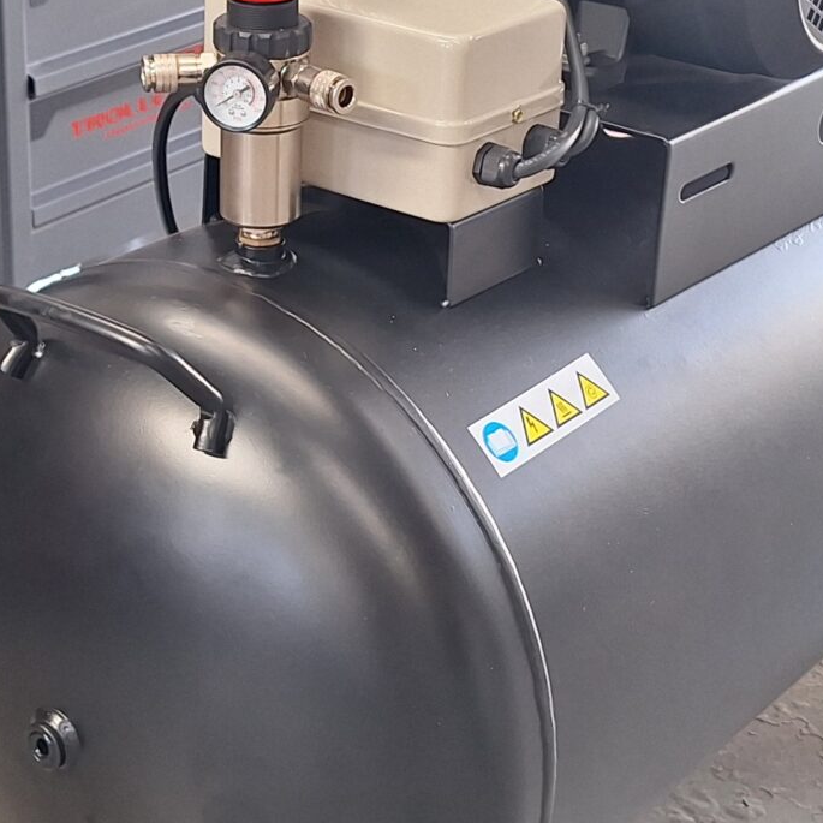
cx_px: 223
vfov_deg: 22.8
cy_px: 381
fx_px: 2044
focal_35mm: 76
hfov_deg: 22.6
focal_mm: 5.54
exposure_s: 1/100
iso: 40
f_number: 1.8
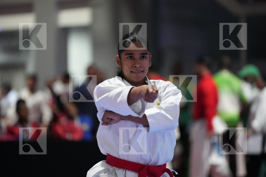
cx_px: 133
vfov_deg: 6.9
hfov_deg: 10.3
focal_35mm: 200
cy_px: 88
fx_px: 1478
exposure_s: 1/500
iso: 6400
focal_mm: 200
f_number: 2.8
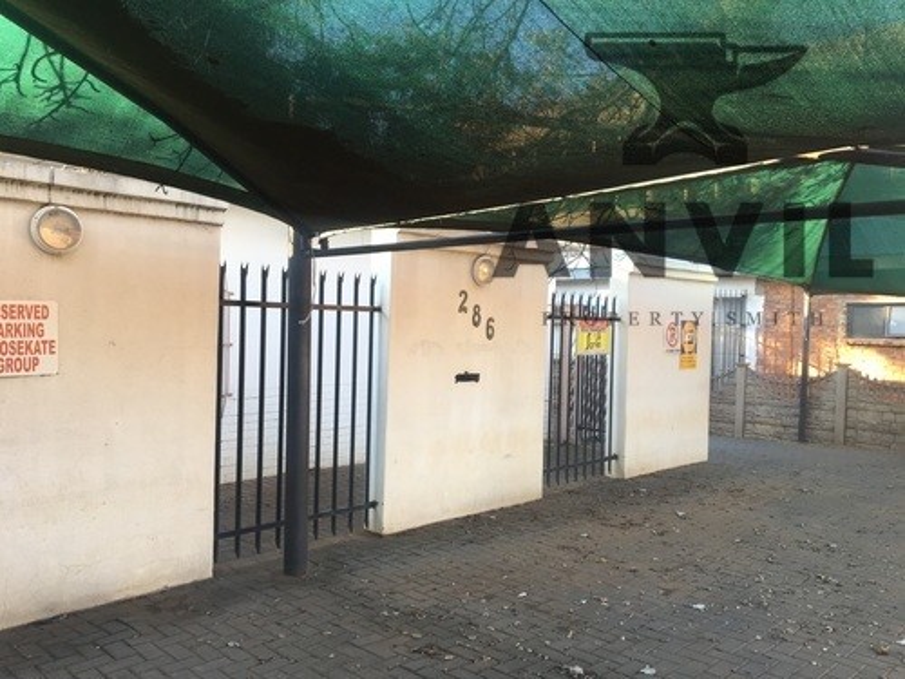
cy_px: 340
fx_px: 758
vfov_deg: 48.2
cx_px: 452
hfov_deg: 61.7
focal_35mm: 29
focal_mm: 4.15
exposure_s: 1/100
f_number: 2.2
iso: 40
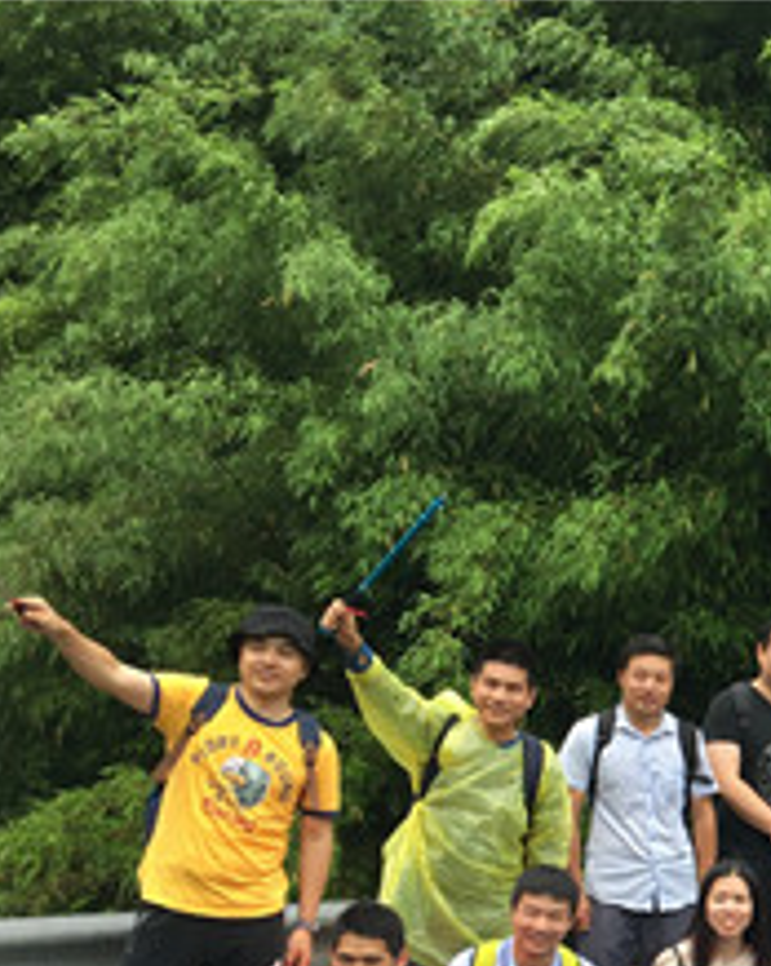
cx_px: 1028
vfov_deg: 28.3
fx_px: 1857
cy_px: 826
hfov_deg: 21.1
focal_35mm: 65
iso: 25
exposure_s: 1/33
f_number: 2.2
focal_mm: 4.15
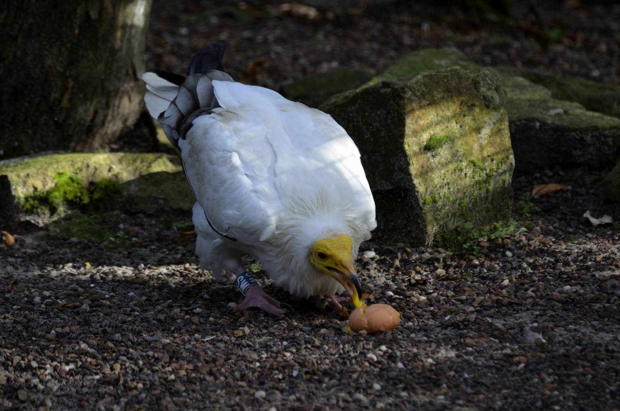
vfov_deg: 4.3
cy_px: 206
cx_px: 310
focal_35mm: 315
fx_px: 5414
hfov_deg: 6.6
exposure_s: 1/250
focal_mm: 210
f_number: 5.3
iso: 560
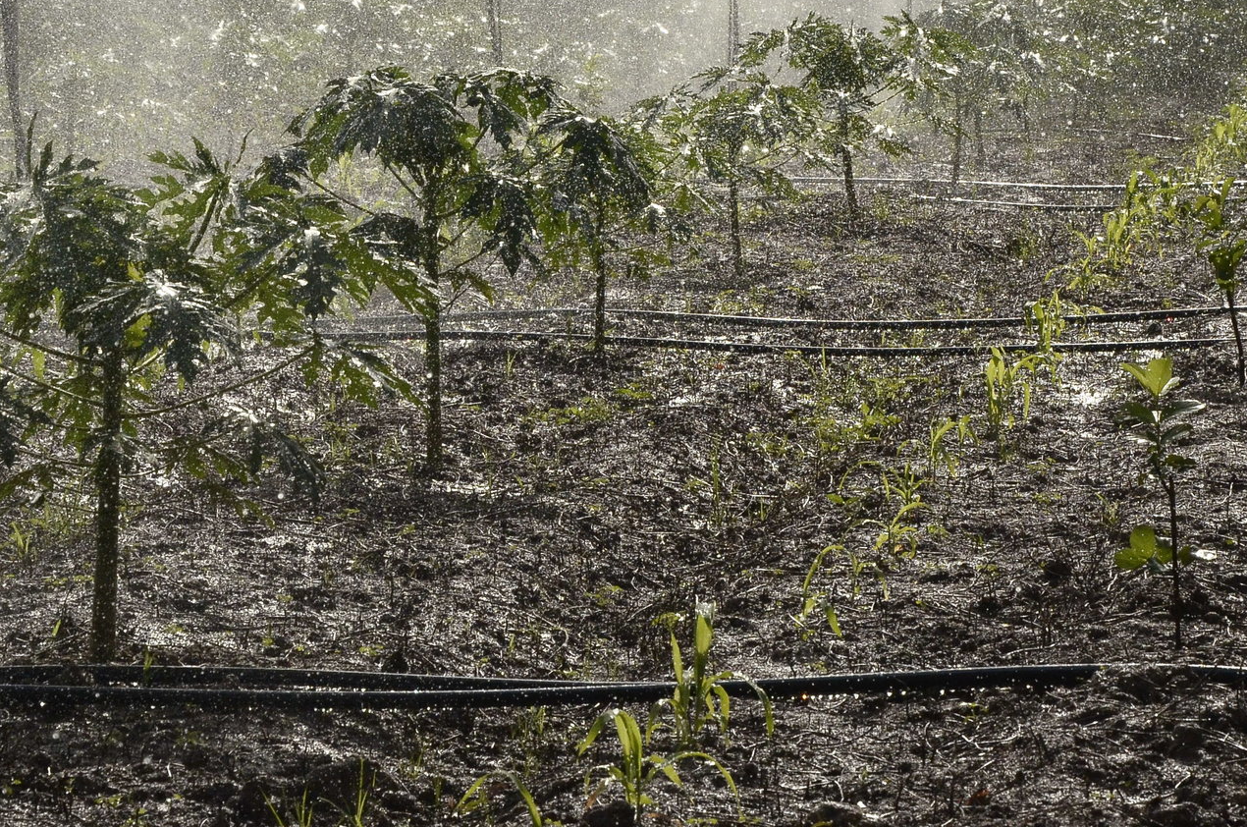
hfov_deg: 11.3
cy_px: 210
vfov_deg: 7.5
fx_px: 6328
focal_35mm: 183
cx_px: 724
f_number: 10
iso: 1600
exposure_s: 1/5000
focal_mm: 62
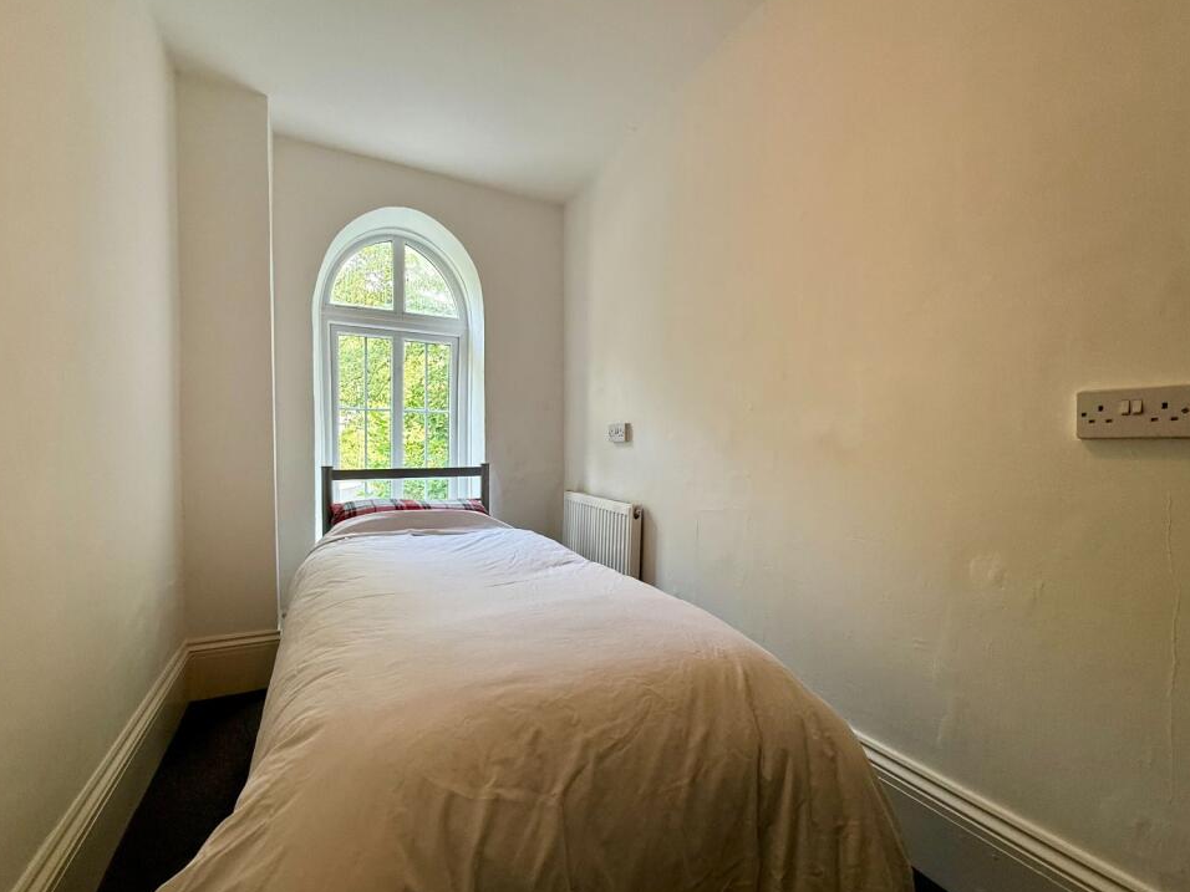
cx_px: 584
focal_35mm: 15
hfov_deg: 98.2
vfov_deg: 81.7
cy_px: 460
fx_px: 516
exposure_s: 1/100
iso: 125
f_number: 2.2
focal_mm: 2.22
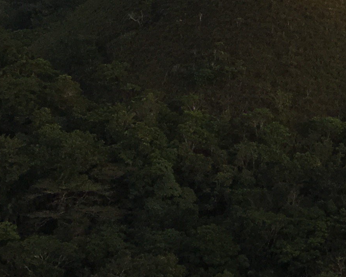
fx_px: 1321
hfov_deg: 12.7
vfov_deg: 11.6
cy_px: -110
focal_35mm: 129
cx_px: 735
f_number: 2.2
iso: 25
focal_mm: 4.15
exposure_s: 1/375
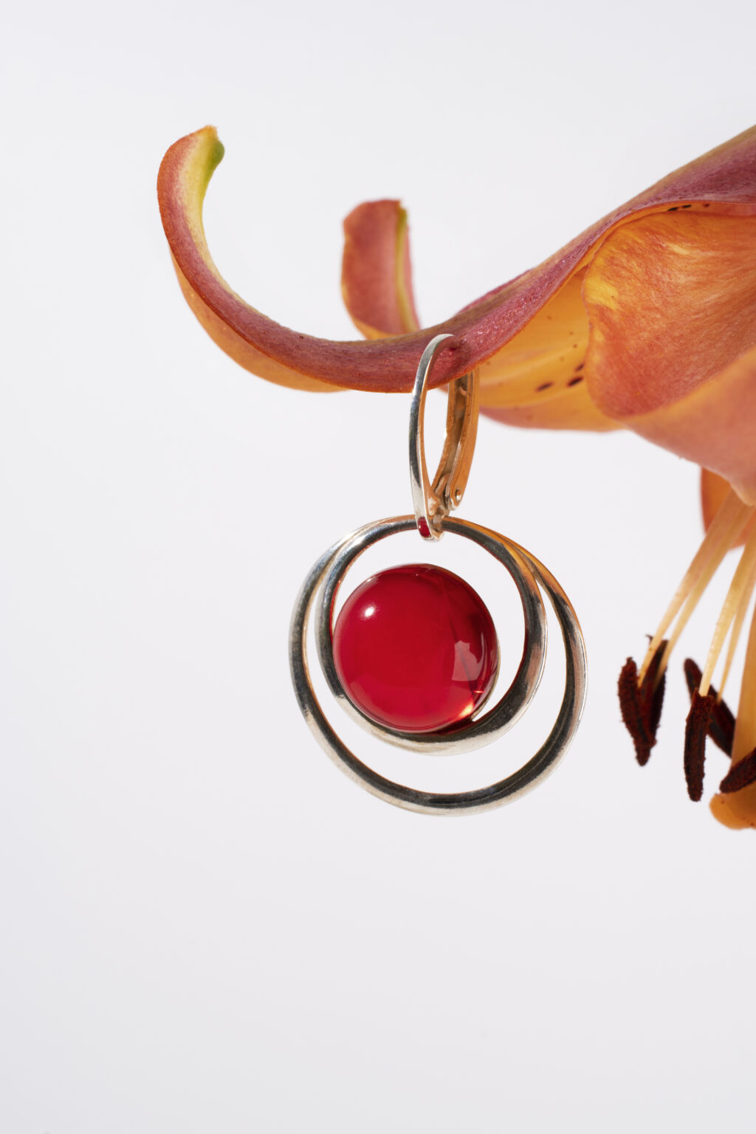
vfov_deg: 37.5
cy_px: 567
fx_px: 1669
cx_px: 378
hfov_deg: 25.5
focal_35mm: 53
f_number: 14
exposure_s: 1/100
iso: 160
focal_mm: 35
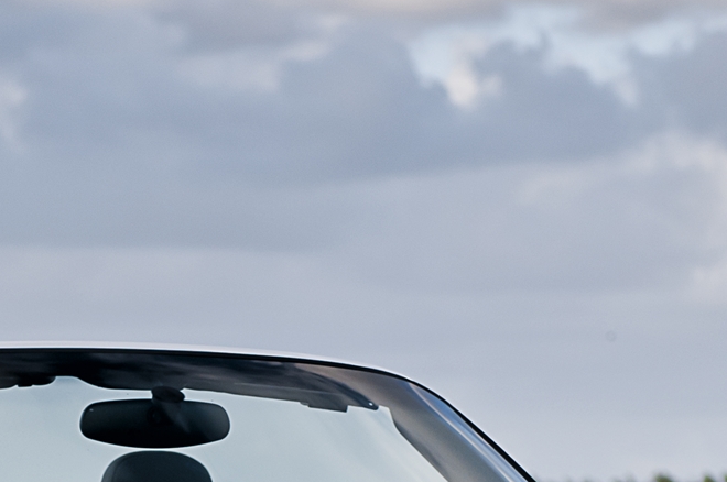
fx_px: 5807
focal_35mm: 288
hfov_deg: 7.2
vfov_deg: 4.7
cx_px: 189
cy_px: 577
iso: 200
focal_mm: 66
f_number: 2.8
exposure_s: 1/200
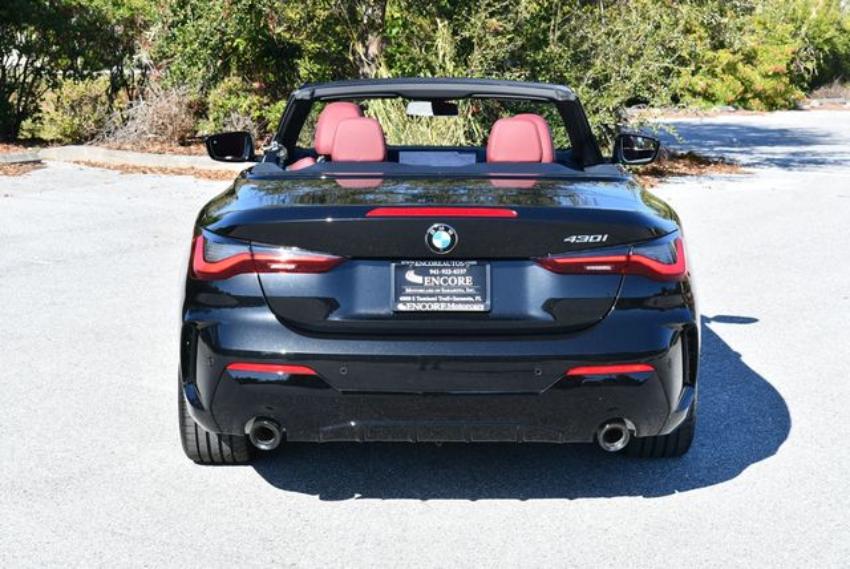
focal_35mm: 76
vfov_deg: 18.0
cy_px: 284
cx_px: 425
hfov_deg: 26.6
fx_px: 1796
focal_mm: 38
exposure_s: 1/250
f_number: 8
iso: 160
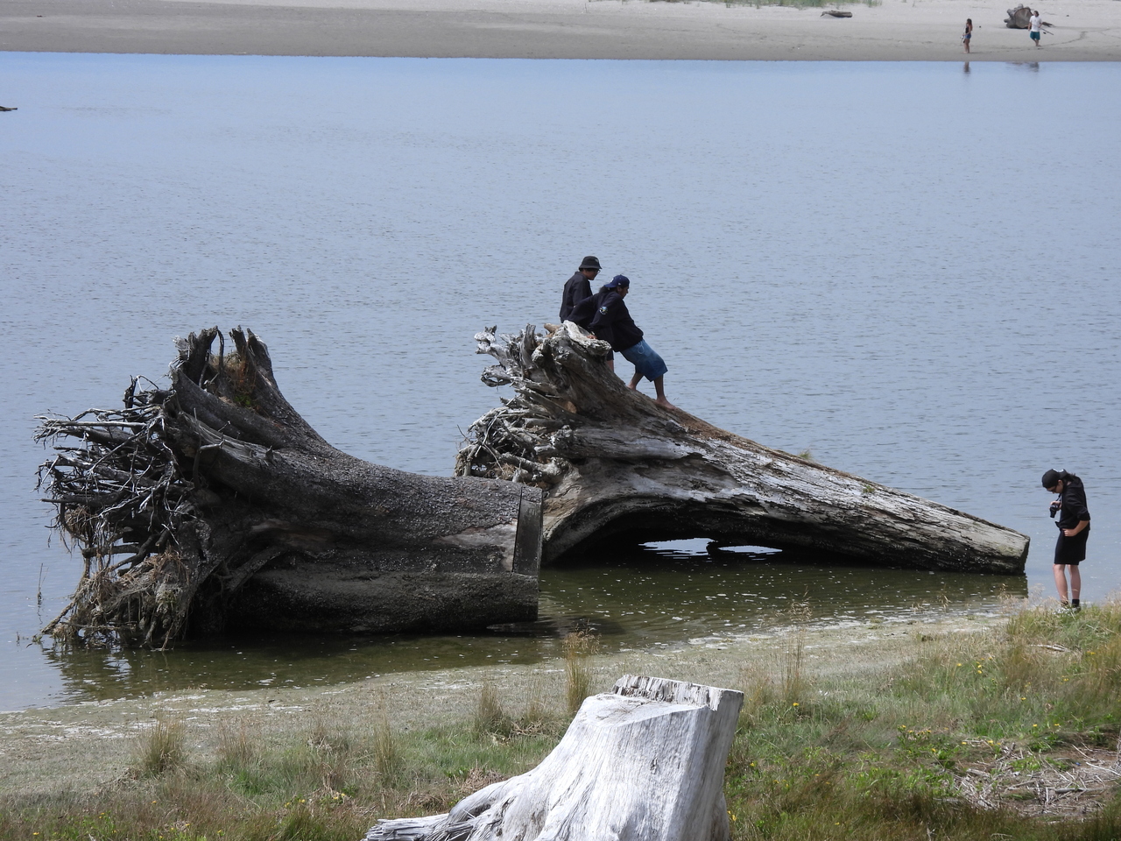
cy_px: 420
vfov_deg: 11.0
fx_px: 4372
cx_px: 560
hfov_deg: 14.6
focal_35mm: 135
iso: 100
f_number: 4
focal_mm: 24.1
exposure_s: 1/1000
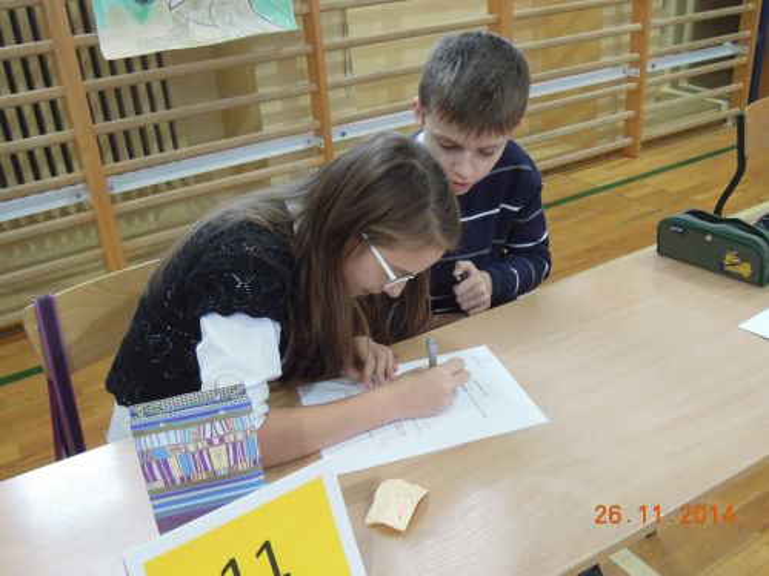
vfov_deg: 40.7
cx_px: 384
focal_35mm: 35
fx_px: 778
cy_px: 288
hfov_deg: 52.6
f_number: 3.2
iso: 400
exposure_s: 1/30
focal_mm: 6.3
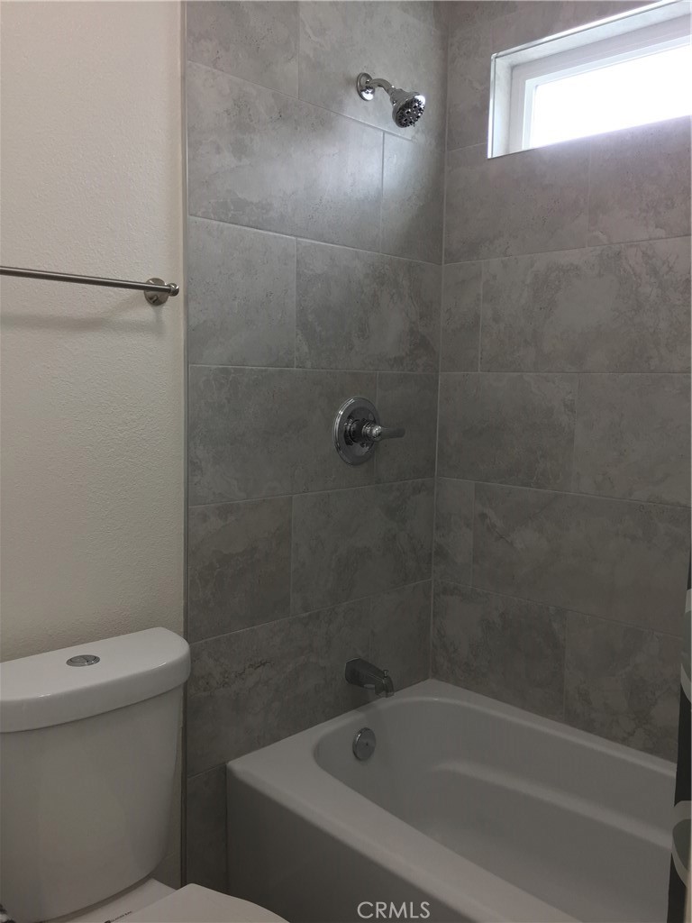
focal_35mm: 29
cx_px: 346
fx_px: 773
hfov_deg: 48.2
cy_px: 462
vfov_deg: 61.7
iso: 32
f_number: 2.2
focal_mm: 4.15
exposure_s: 1/40
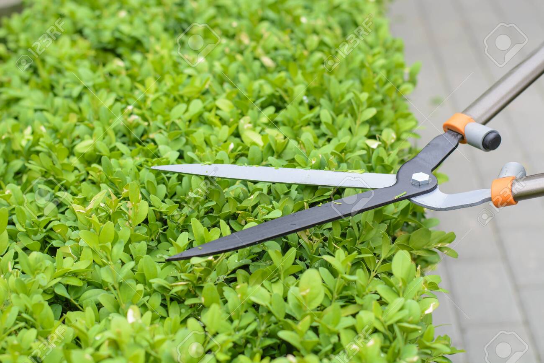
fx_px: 1133
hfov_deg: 27.0
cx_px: 272
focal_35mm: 75
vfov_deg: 18.2
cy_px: 182
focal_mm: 50
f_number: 4
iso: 100
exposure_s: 1/200
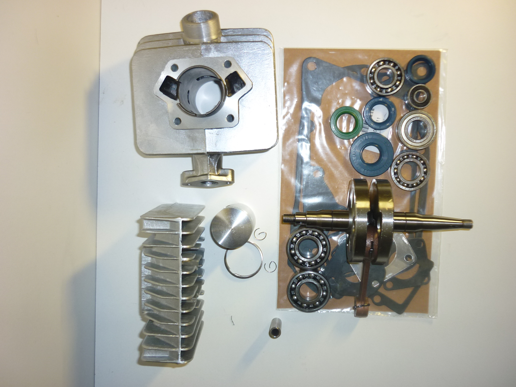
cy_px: 194
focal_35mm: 33
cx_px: 258
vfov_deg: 42.9
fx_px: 492
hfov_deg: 55.4
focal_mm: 5.5
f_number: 2.8
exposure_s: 1/30
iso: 100
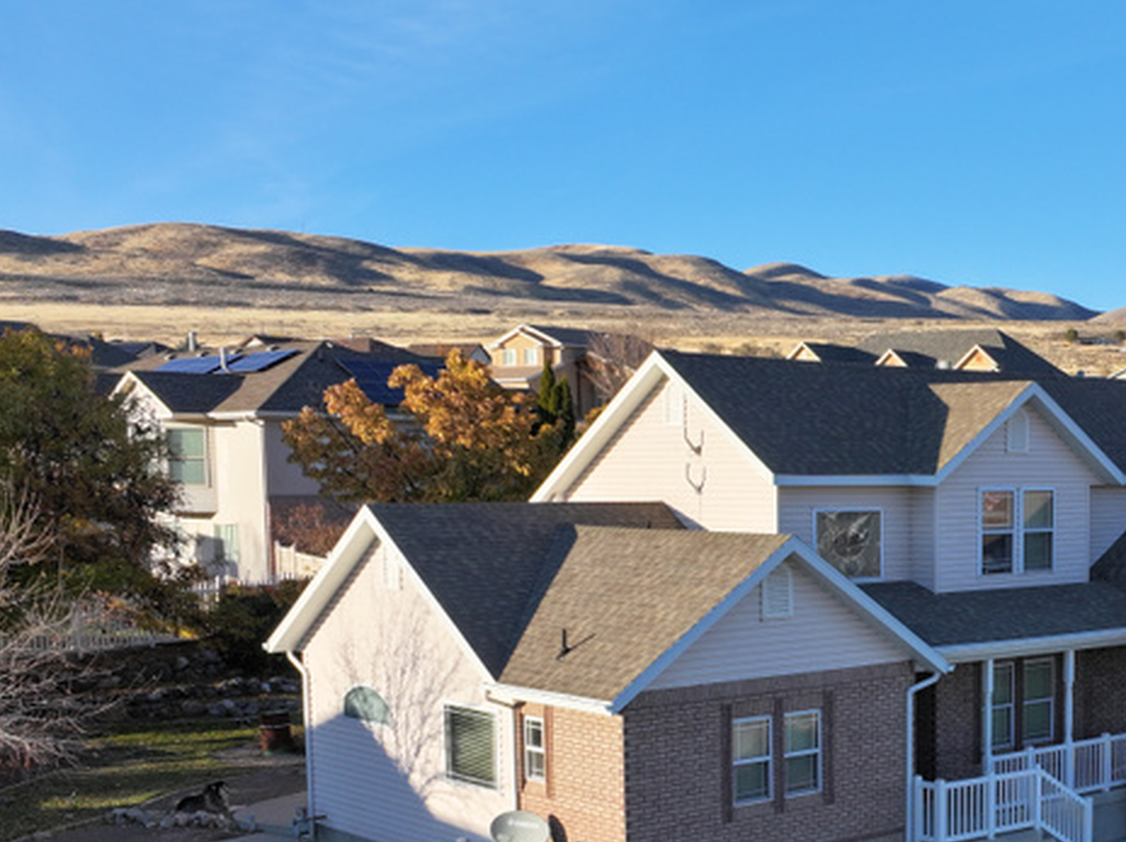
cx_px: 954
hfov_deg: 34.7
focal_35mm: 53
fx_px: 1722
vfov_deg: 26.9
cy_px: 676
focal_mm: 12.29
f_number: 5
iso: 100
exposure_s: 1/320
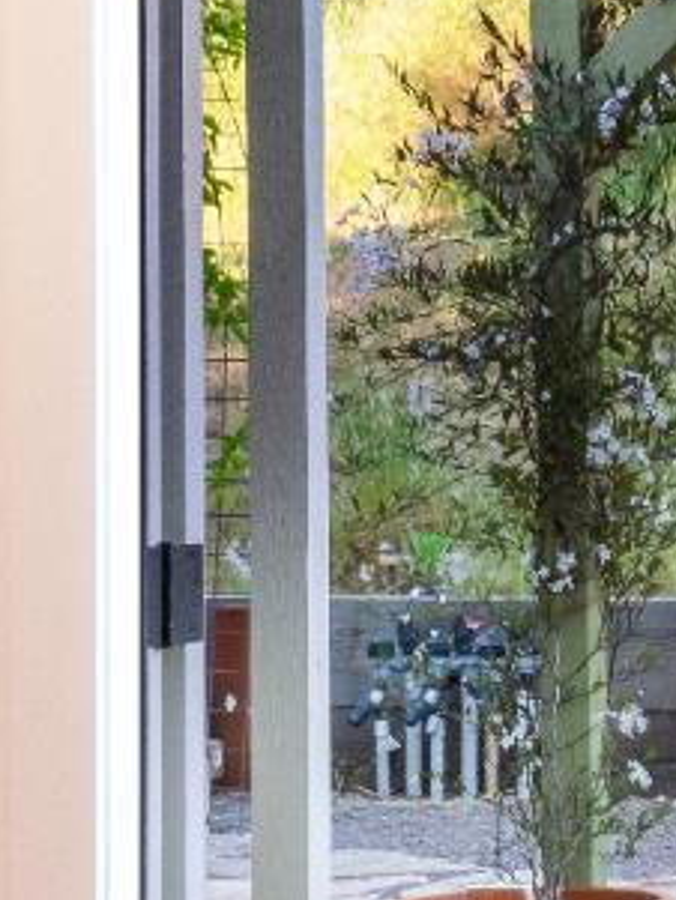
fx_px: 5360
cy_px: 305
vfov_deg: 9.6
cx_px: 1358
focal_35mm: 206
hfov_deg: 7.0
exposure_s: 1/1.67
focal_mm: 43
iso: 100
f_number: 14
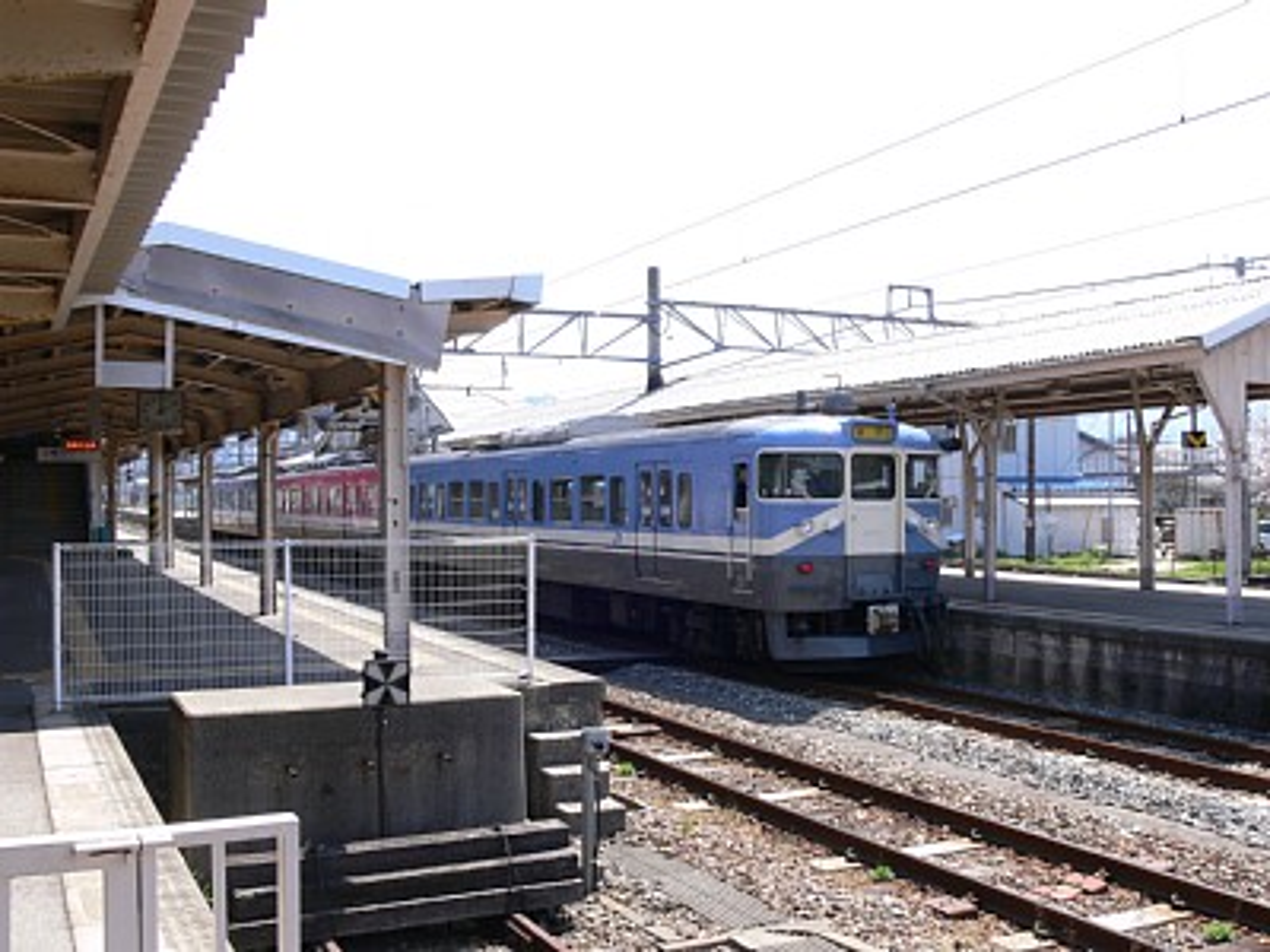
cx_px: 635
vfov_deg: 40.7
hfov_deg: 52.6
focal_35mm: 35
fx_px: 1284
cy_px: 476
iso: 80
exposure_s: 1/125
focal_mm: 7.4
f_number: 5.6
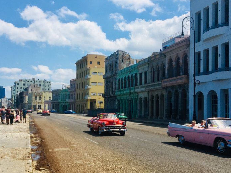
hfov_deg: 43.7
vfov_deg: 33.5
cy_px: 98
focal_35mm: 43
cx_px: 98
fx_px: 287
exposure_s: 1/2653
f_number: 2.2
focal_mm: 4.2
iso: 25
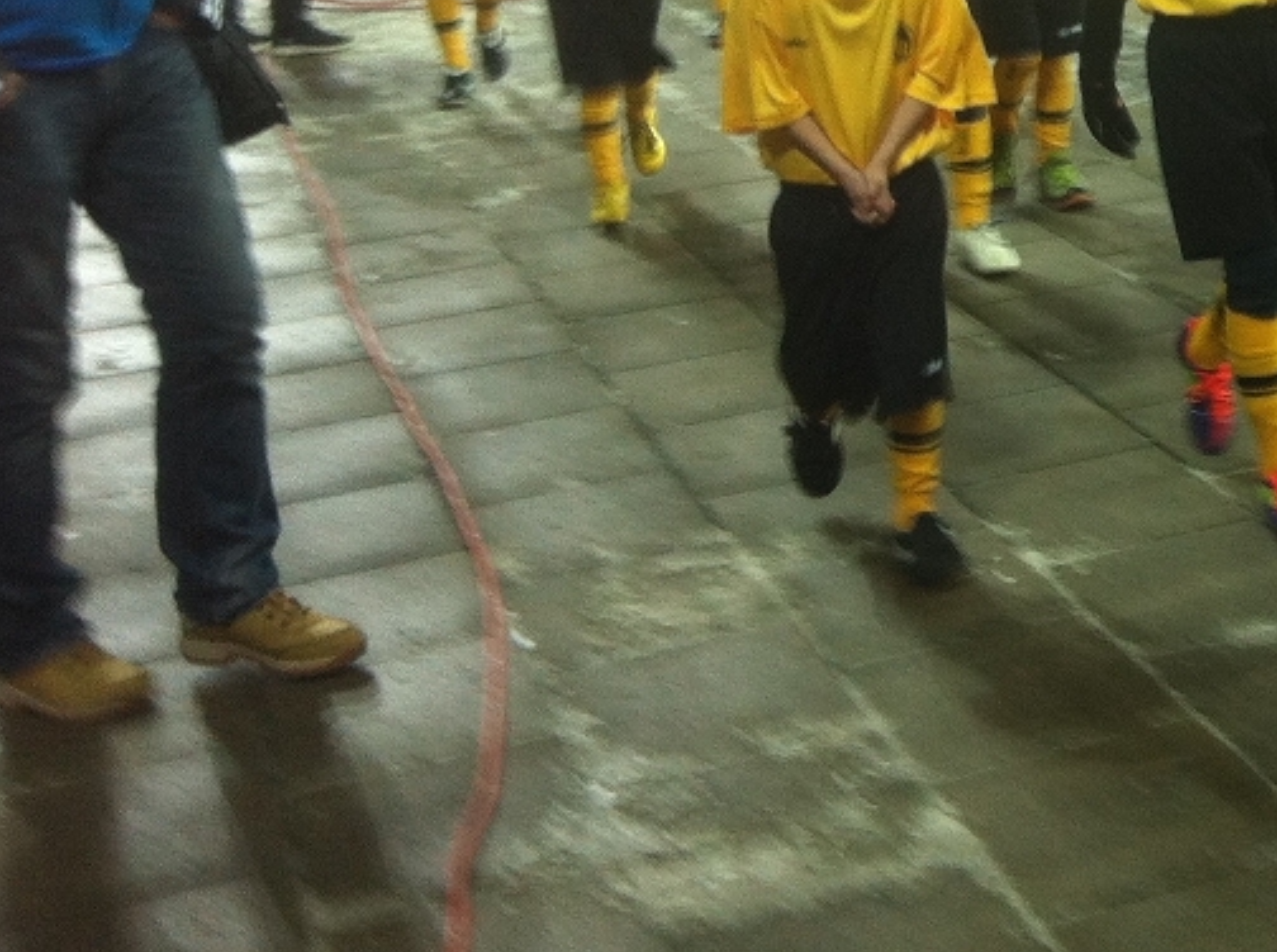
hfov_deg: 20.2
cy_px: -116
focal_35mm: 90
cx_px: 1596
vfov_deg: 15.9
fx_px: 3314
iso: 80
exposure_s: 1/24
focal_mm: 3.85
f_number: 2.8
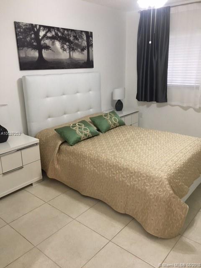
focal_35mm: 29
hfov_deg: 48.2
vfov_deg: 61.7
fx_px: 225
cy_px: 134
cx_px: 100
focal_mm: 4.15
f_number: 2.2
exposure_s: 1/30
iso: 125
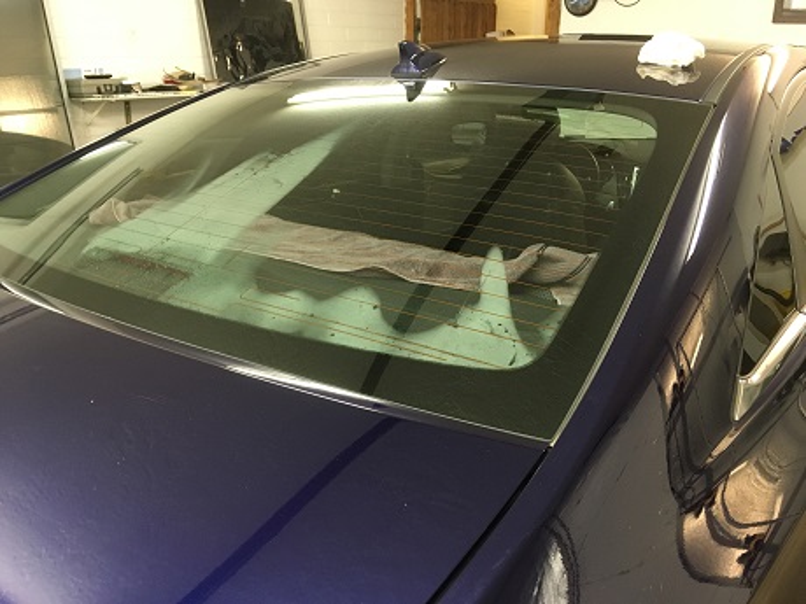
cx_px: 403
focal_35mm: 29
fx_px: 675
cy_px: 302
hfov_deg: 61.7
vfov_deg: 48.2
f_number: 2.2
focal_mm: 4.15
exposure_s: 1/30
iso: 125
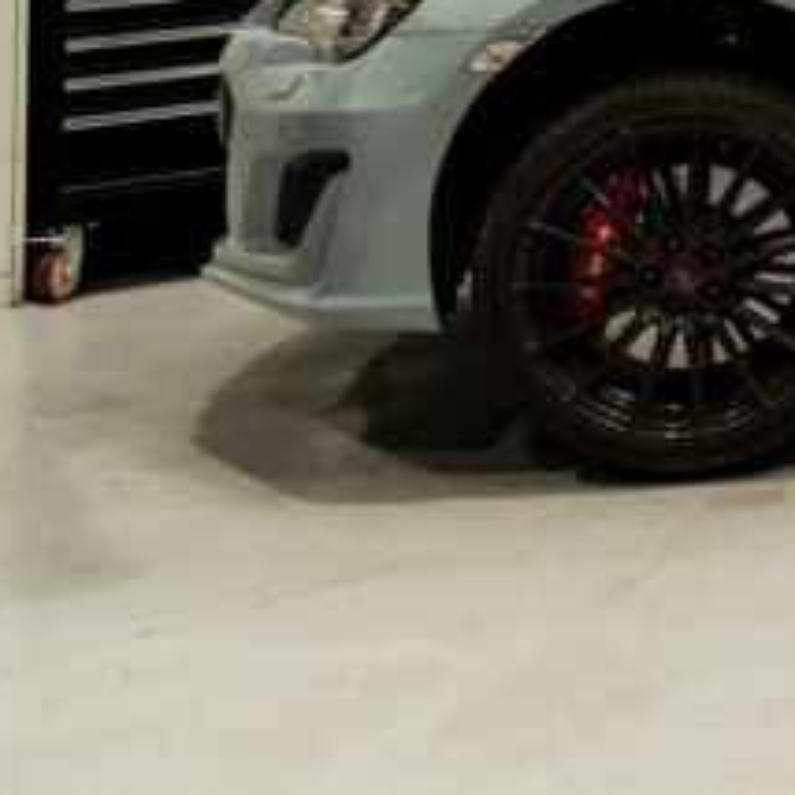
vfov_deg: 14.1
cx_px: 1854
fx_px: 2962
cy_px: -470
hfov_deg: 12.4
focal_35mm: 114
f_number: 3.5
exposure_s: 1/100
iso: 250
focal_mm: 28
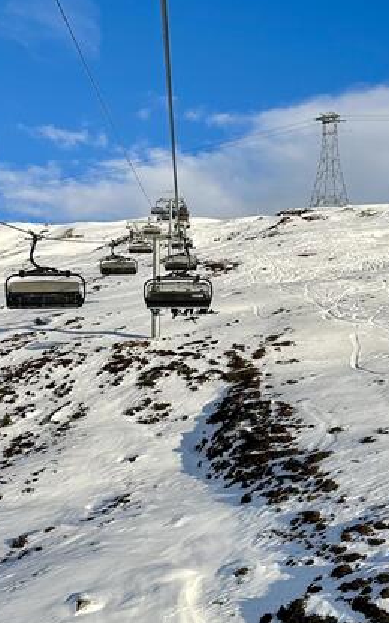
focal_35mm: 63
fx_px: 1069
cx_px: 224
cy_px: 285
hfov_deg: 20.6
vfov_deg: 32.5
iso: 80
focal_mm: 6.86
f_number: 1.78
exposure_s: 1/5525
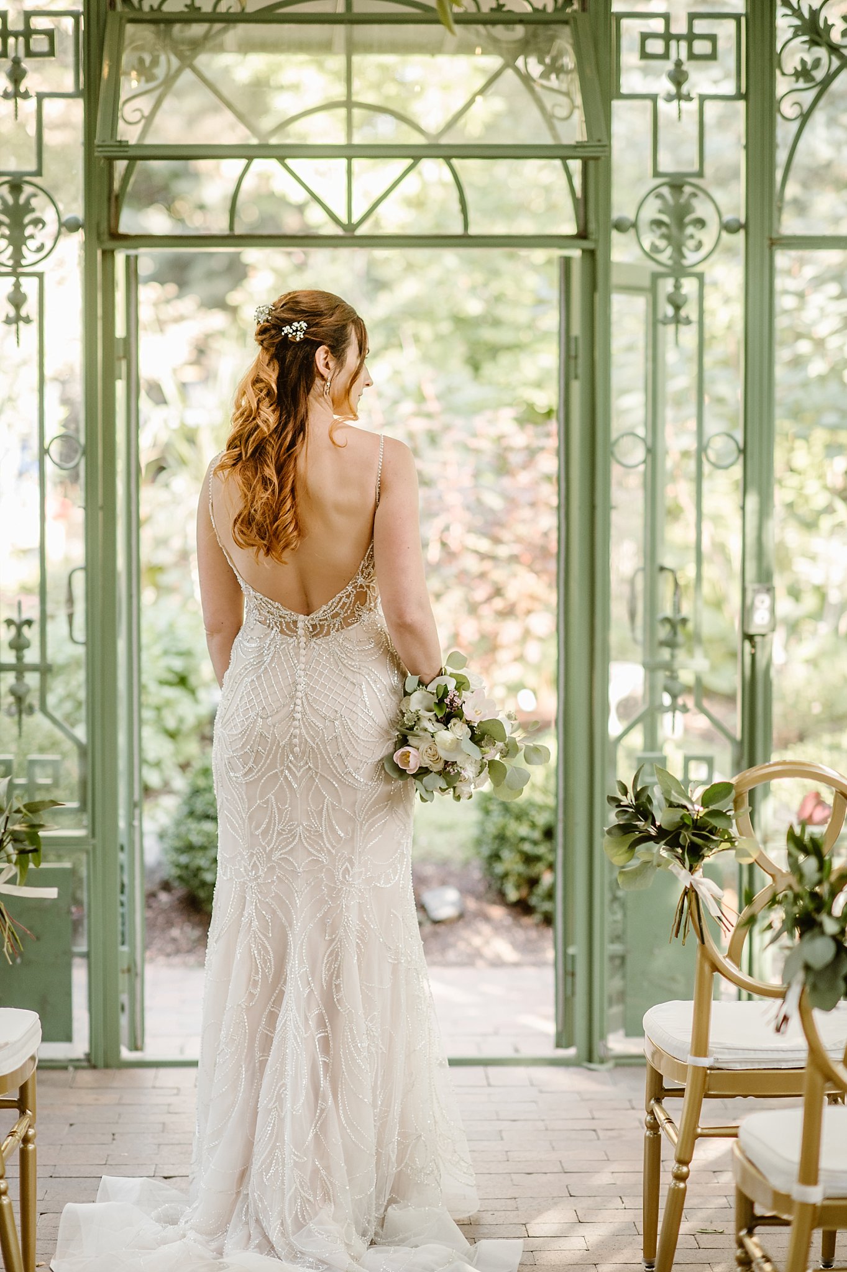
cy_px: 636
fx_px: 3003
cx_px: 424
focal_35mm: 85
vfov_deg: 23.9
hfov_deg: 16.1
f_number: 2
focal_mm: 85
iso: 640
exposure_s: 1/400
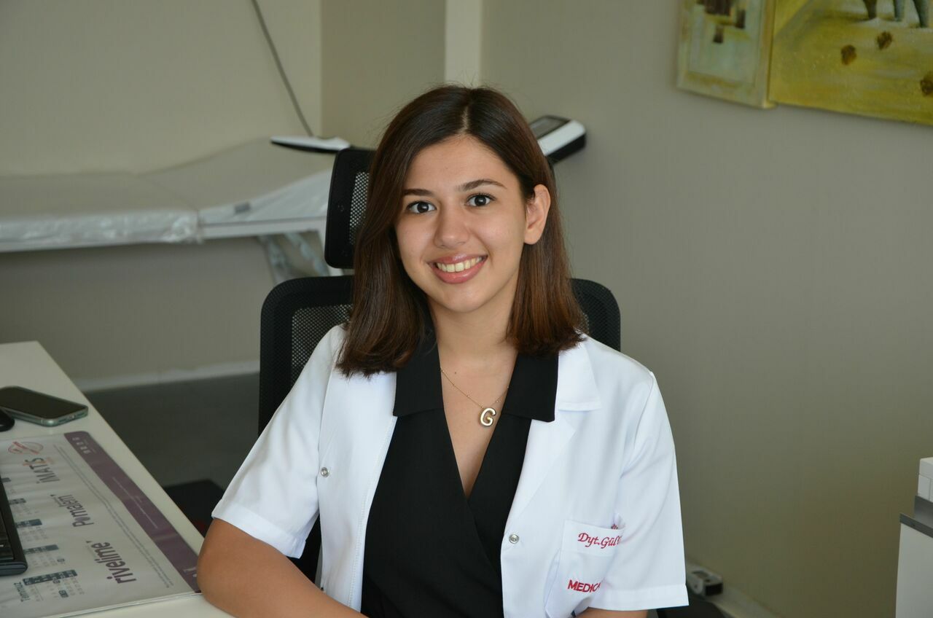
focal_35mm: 63
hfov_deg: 32.0
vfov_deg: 21.5
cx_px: 466
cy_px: 309
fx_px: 1629
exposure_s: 1/80
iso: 400
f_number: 4.8
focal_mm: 42
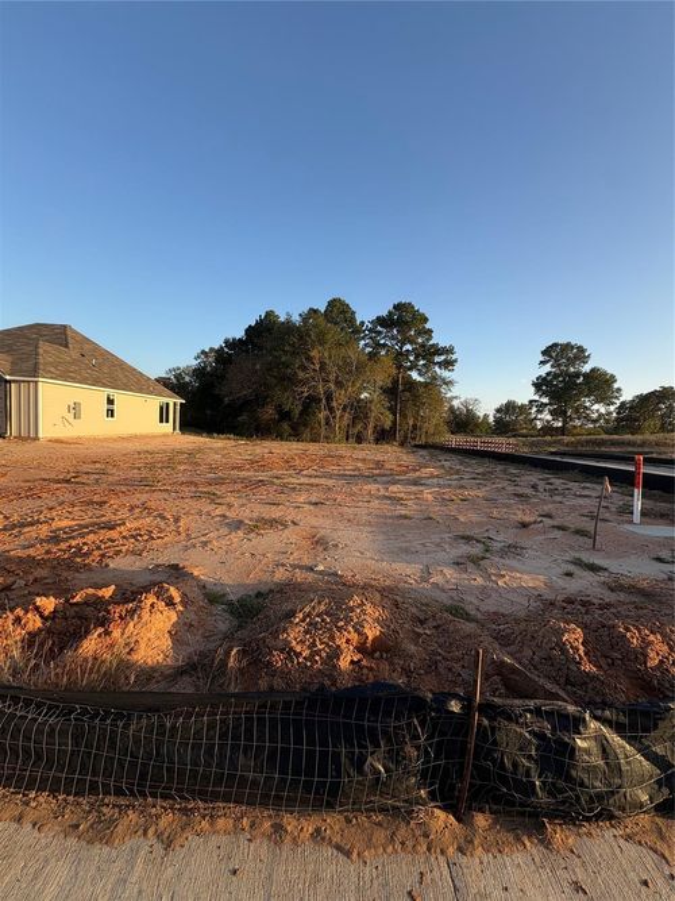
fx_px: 364
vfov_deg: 102.1
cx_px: 338
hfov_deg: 85.7
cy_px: 450
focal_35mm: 14
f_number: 2.2
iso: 40
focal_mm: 2.22
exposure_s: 1/693
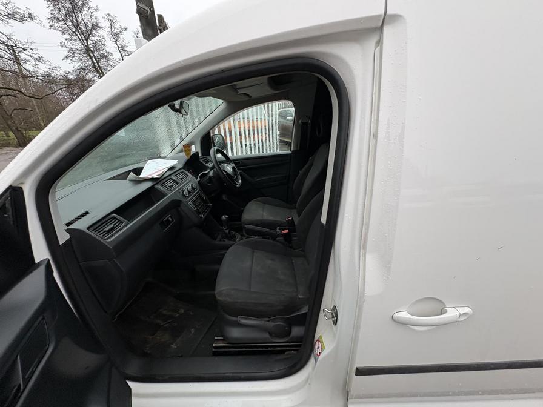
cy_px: 204
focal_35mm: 14
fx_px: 220
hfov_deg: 102.1
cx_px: 272
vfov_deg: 85.7
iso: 100
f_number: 2.2
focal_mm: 2.22
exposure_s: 1/99
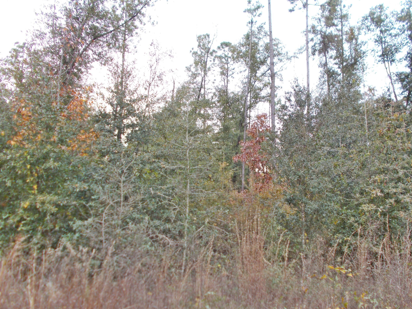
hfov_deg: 58.0
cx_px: 242
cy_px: 163
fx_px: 369
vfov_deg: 45.4
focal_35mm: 31
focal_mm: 4.6
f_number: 3.2
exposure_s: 1/160
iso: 80
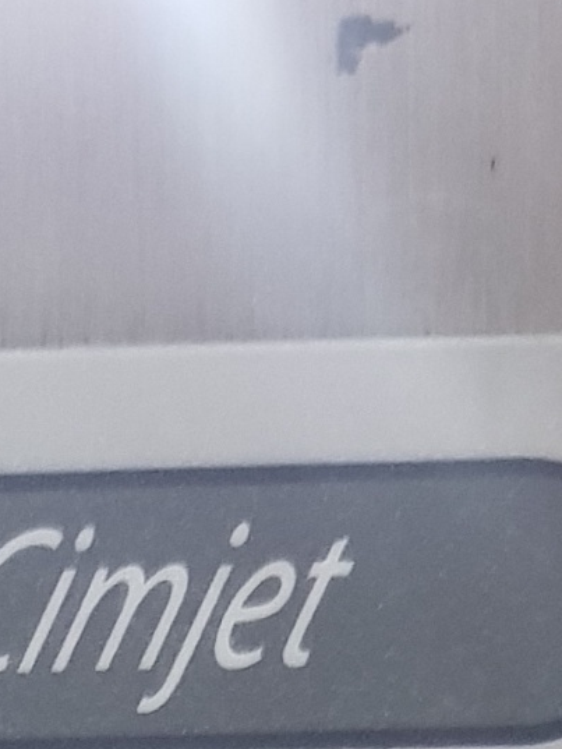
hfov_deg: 9.2
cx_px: -241
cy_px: 1912
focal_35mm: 158
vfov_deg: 10.4
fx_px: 3419
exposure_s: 1/25
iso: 250
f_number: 1.7
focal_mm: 4.3
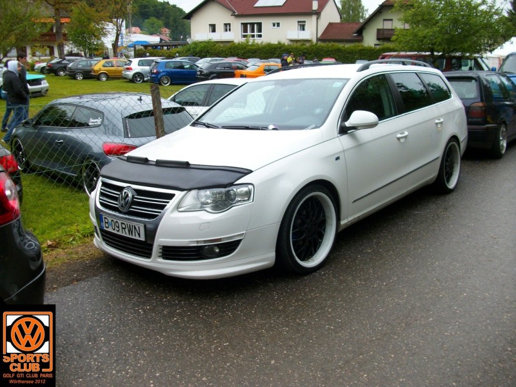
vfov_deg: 41.8
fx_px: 507
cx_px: 258
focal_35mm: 34
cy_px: 194
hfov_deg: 54.0
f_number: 2.9
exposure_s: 1/193
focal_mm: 5.7
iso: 80
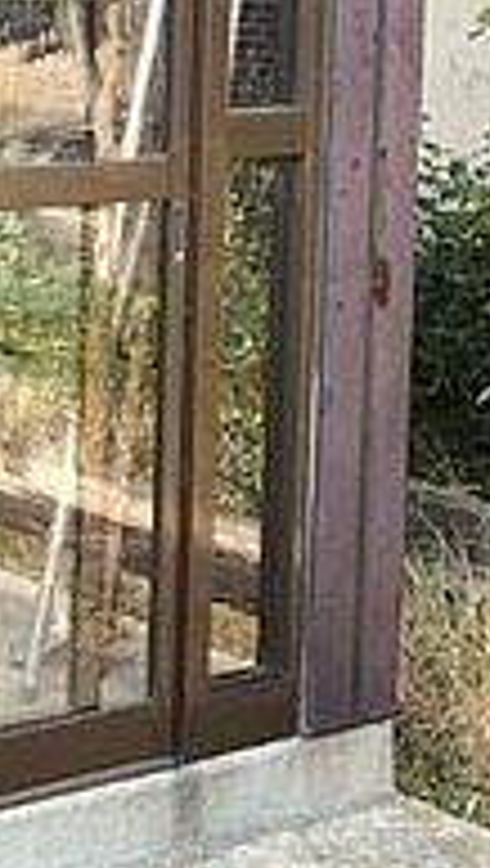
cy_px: -22
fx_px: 2326
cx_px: -436
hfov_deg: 11.1
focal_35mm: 101
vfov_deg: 20.4
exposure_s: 1/209
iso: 20
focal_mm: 3.99
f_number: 1.8
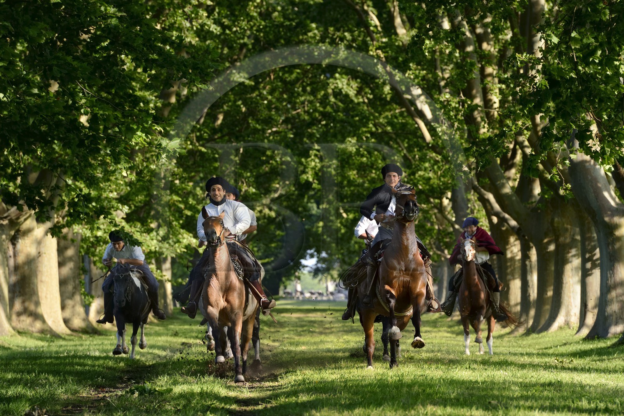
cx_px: 312
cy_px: 208
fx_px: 3466
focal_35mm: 200
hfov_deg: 10.3
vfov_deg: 6.9
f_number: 6.3
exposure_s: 1/800
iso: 800
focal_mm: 200
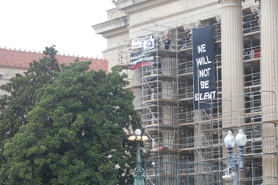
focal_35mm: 139
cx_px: 157
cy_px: 151
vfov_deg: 9.8
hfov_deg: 14.8
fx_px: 1071
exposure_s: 1/125
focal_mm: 55
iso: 320
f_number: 5.6
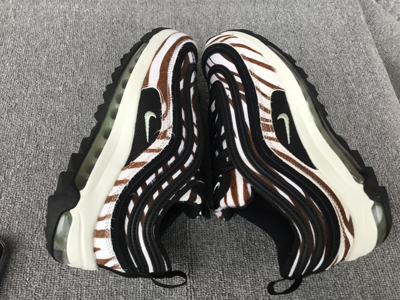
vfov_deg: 44.2
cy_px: 151
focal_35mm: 32
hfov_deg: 56.8
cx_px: 197
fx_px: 370
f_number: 2.4
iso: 25
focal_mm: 3.3
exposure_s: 1/33
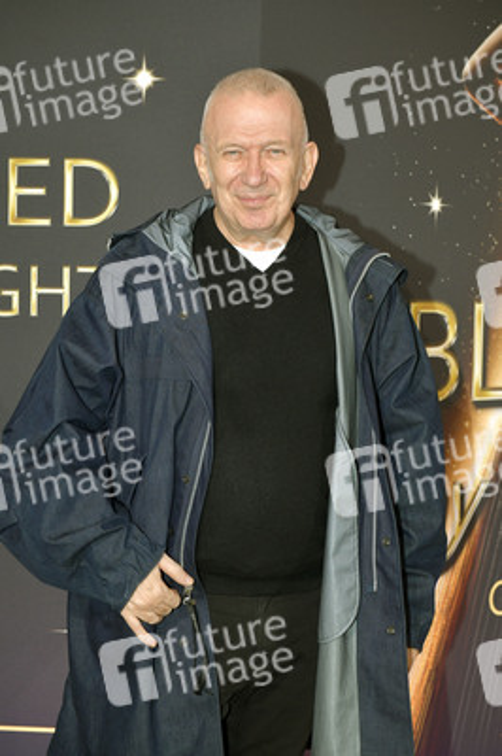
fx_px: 1467
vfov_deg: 28.9
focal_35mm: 70
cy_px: 378
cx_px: 251
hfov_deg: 19.4
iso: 1250
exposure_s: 1/250
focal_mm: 70
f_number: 6.3
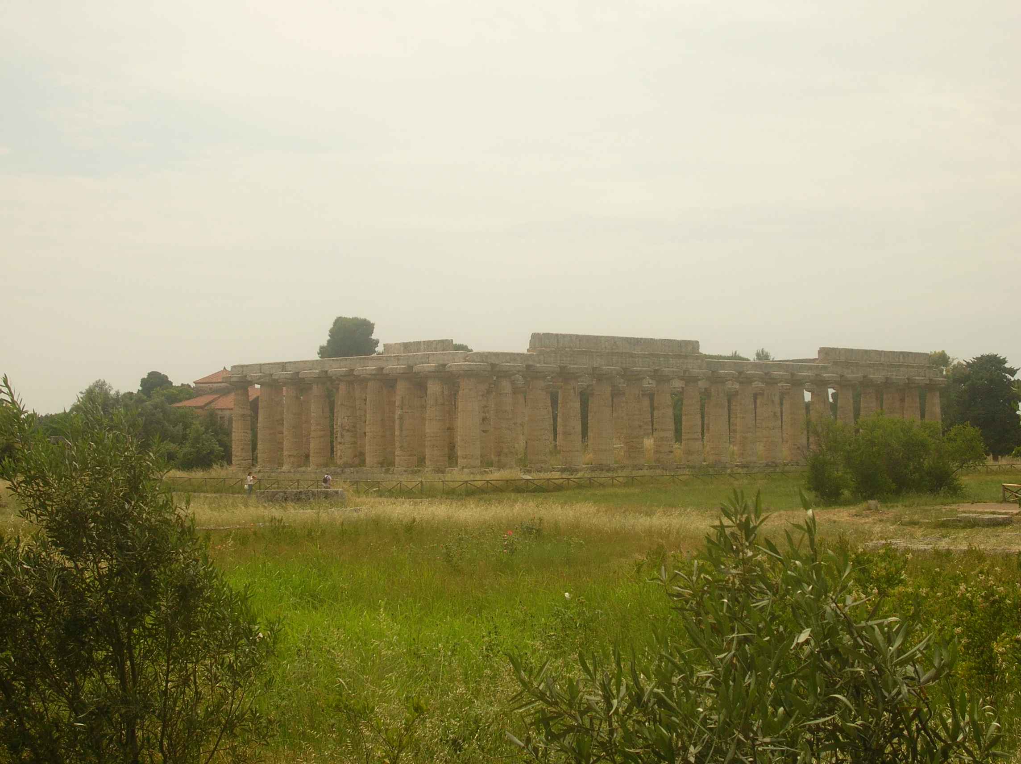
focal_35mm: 65
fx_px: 1916
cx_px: 510
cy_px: 382
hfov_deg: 29.8
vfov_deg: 22.6
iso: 50
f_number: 3.7
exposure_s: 1/982
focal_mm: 10.9
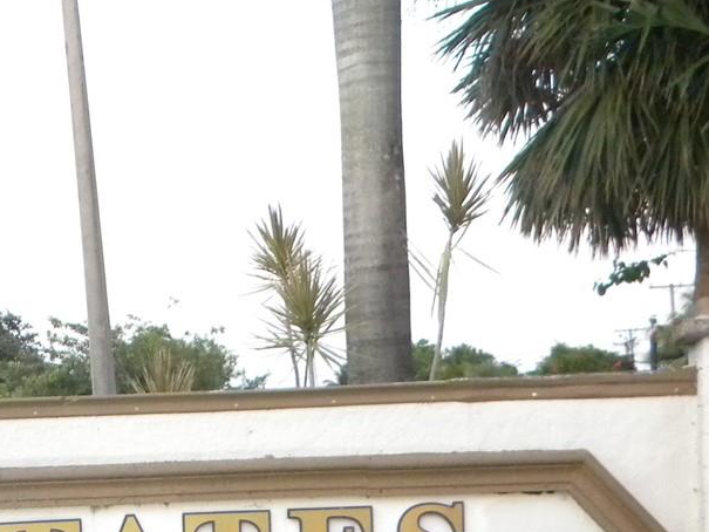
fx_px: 1516
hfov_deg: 23.8
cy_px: 592
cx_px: -156
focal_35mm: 74
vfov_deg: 19.1
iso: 400
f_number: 3.5
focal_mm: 5
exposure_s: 1/57.1
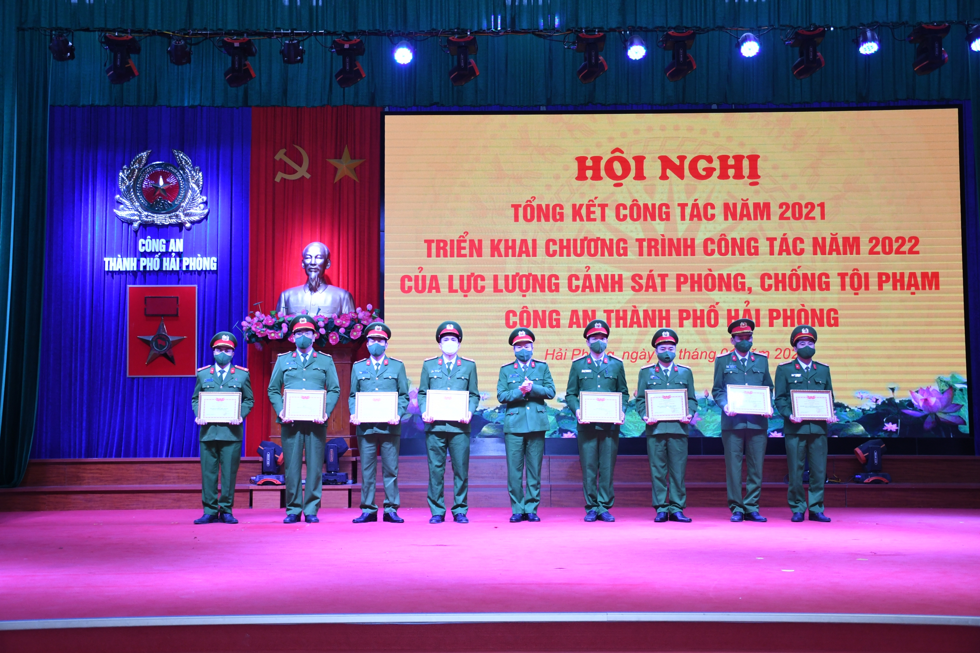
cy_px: 326
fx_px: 1225
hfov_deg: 43.6
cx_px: 490
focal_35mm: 45
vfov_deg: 29.9
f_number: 4
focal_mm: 30
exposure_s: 1/200
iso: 1000
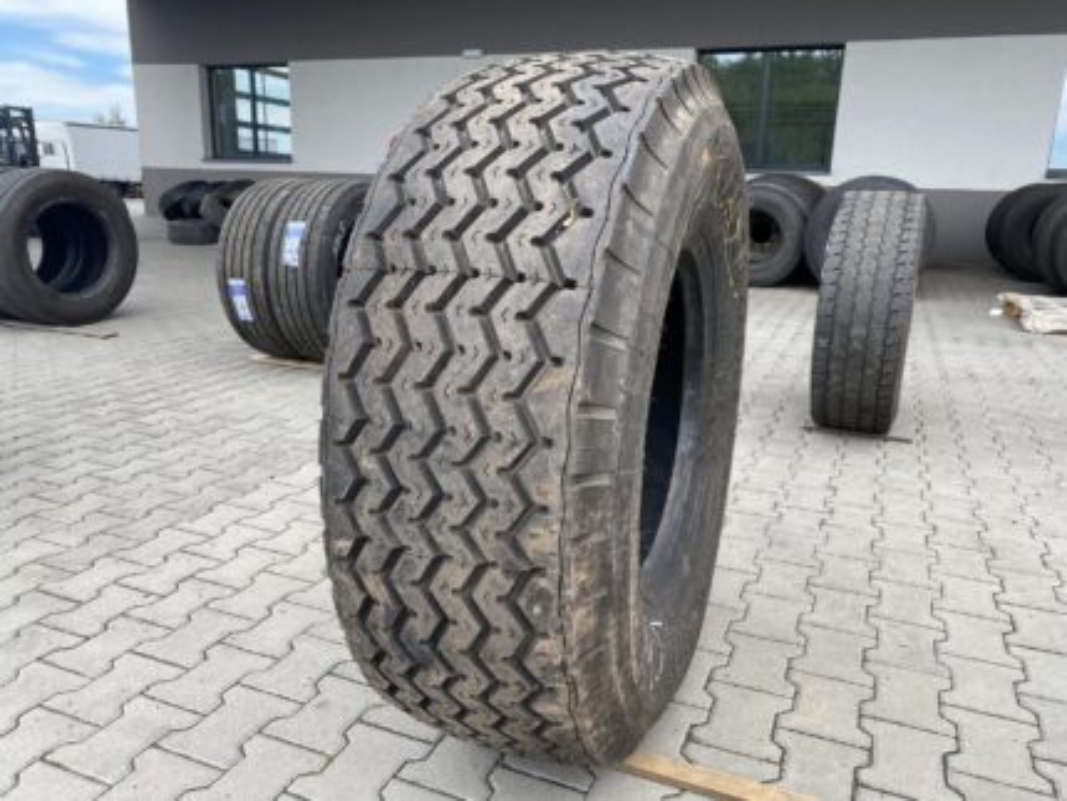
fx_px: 802
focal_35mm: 26
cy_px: 400
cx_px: 534
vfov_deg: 53.1
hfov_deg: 67.3
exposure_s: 1/431
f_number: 1.8
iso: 32
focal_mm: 4.25
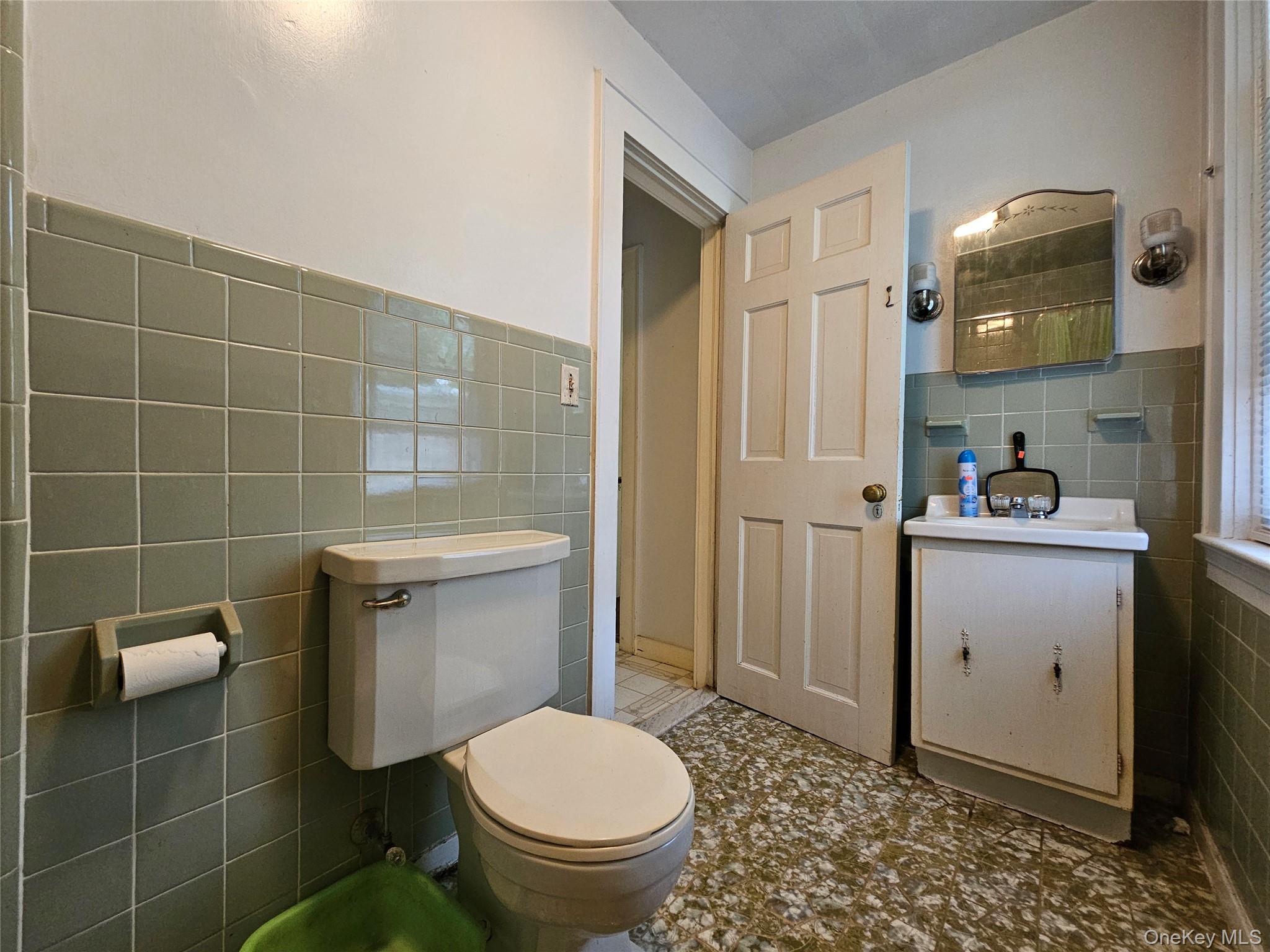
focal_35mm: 13
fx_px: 477
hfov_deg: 106.2
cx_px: 635
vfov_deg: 89.9
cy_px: 476
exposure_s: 1/30
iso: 320
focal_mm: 2.2
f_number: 2.2
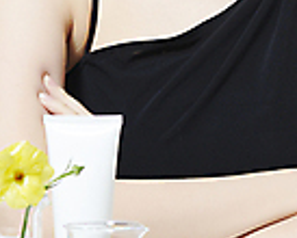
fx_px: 3785
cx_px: 267
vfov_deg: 3.6
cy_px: -63
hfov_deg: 4.5
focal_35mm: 430
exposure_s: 1/125
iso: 64
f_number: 13
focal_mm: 105
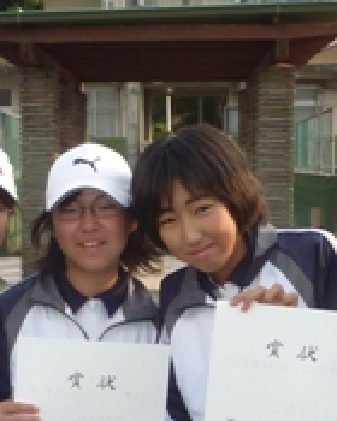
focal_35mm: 95
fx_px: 1184
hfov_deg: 16.2
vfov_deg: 19.7
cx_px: 118
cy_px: 395
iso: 100
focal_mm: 4.4
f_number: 4
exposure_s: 1/200
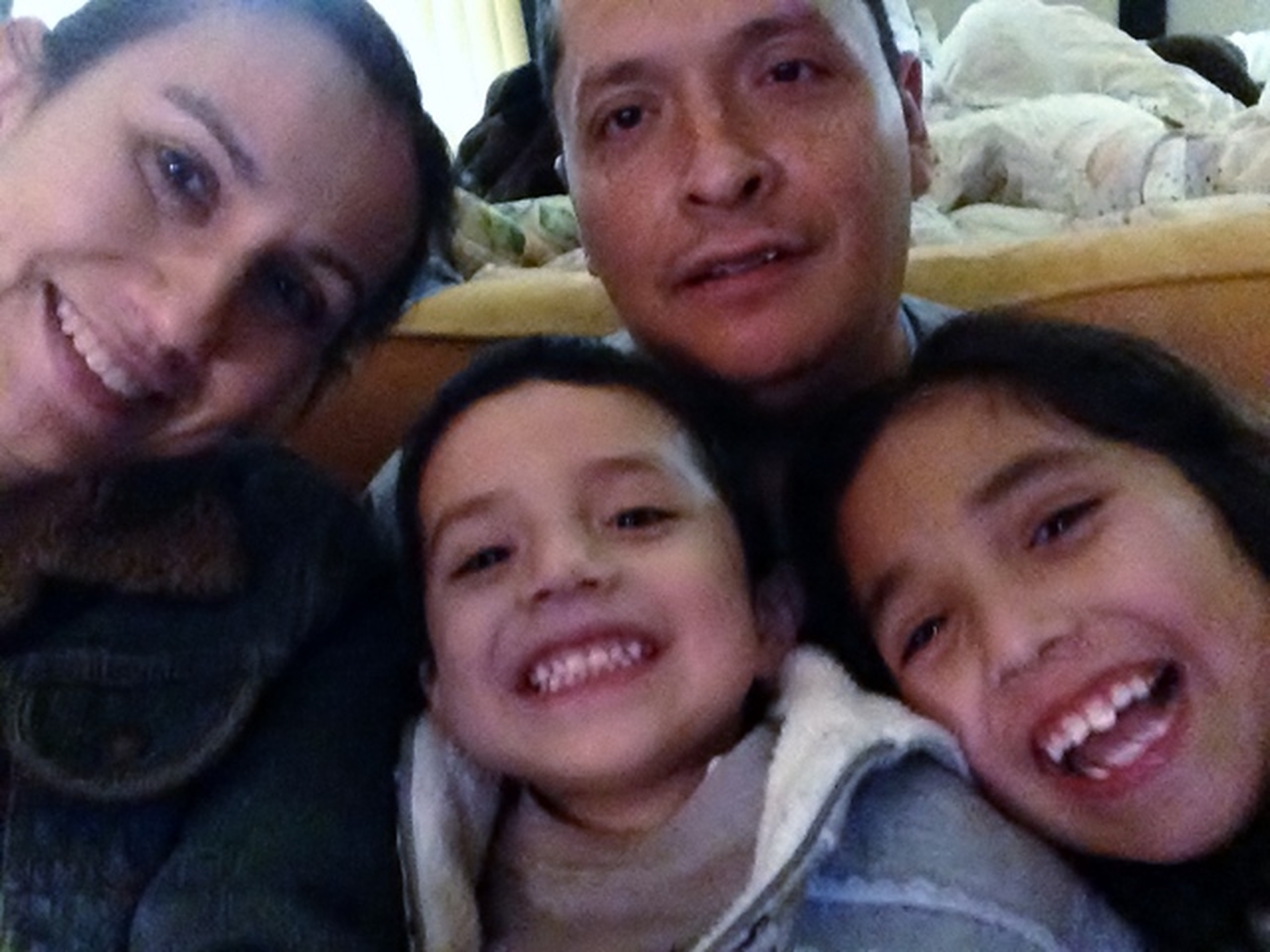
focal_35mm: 35
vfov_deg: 40.7
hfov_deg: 52.6
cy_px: 476
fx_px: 1284
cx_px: 635
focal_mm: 2.18
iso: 1000
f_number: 2.4
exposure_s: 1/15
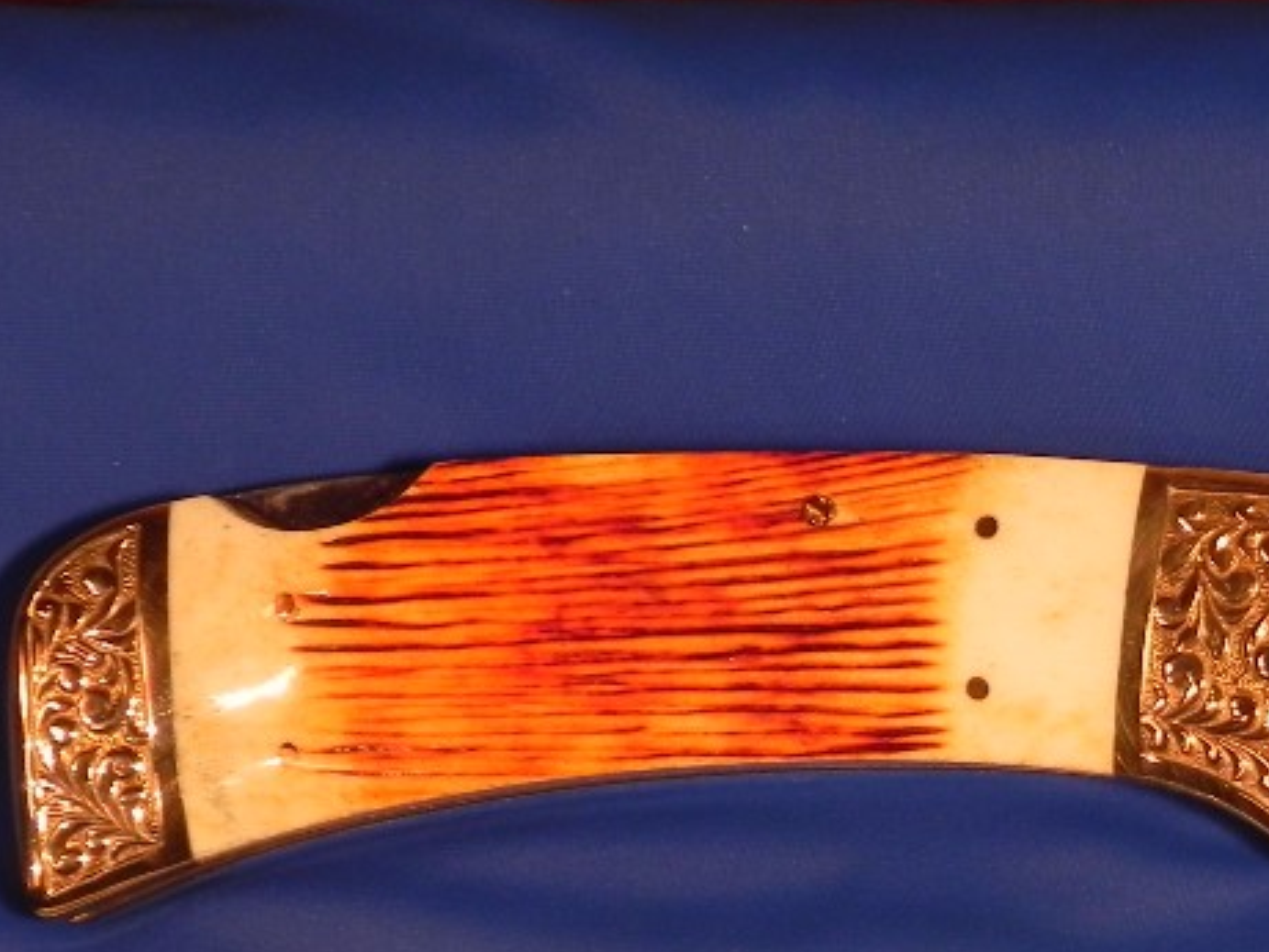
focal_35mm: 206
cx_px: 1310
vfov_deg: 7.2
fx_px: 7554
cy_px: 905
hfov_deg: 9.5
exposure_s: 1/128
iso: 160
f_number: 4.5
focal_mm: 16.9
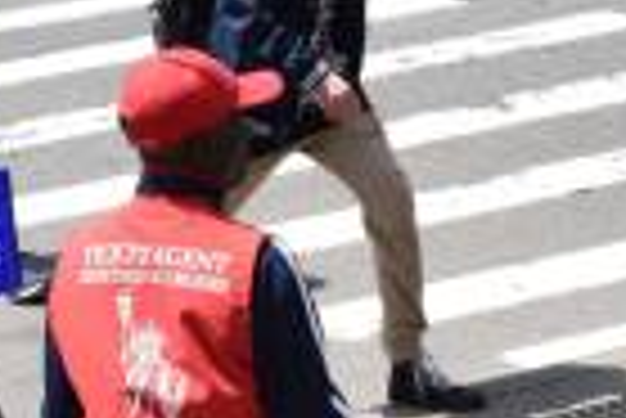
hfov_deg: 8.5
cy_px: -508
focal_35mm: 238
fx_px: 4143
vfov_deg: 5.6
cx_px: -162
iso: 200
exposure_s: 1/320
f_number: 9
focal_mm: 34
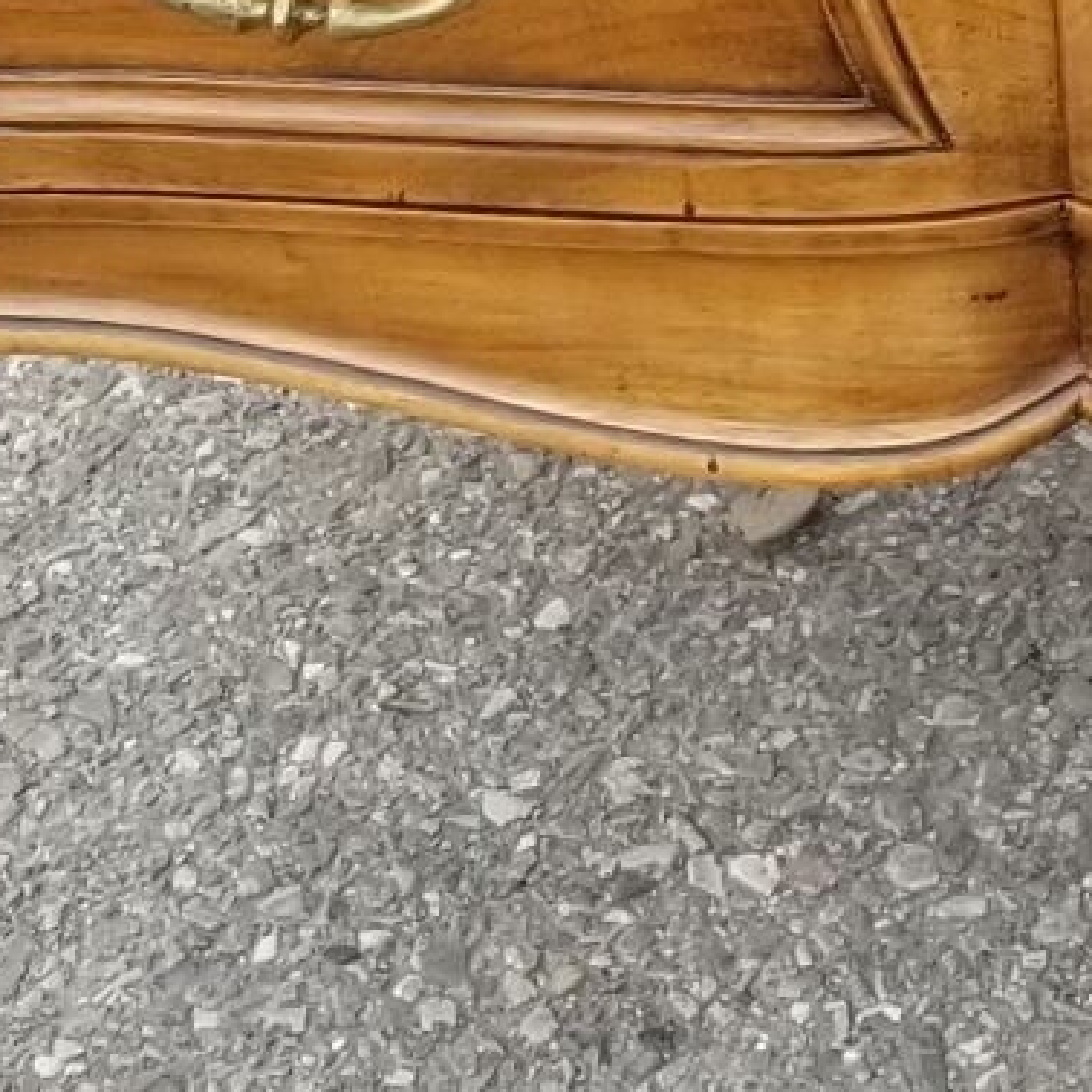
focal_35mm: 175
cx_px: 1811
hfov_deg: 9.6
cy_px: -841
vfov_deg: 9.5
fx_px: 6246
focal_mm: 4.25
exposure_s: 1/734
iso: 50
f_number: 1.7
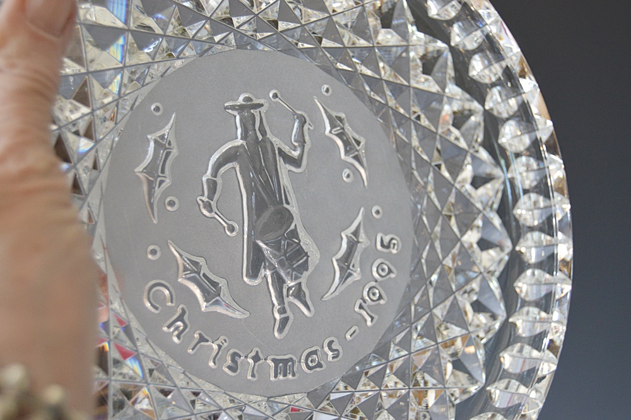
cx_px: 316
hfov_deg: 33.4
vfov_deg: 22.6
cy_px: 210
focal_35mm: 60
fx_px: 1051
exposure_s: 1/60
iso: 1000
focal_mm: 40
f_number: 5
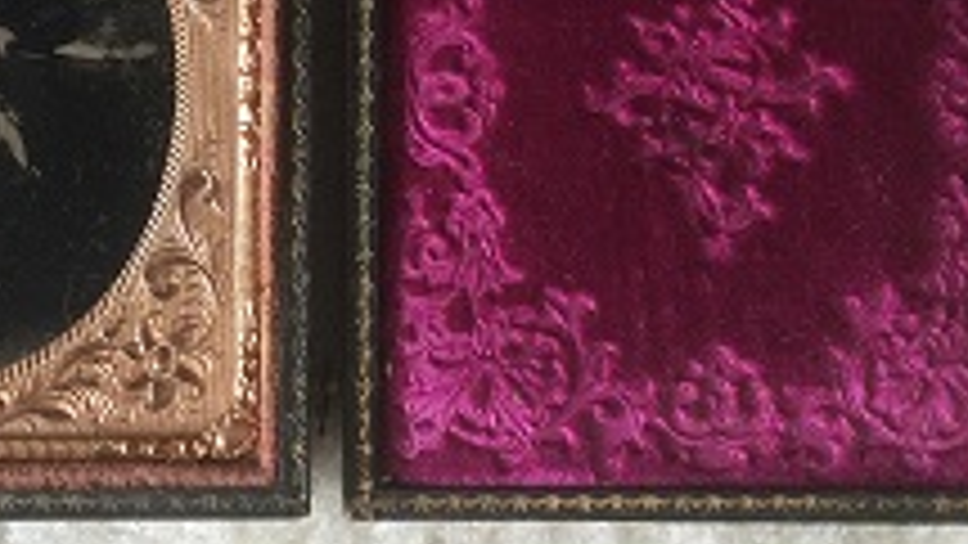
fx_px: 1643
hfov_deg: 32.7
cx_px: 360
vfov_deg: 18.6
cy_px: 108
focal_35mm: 64
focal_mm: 3.3
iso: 125
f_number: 2.4
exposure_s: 1/30
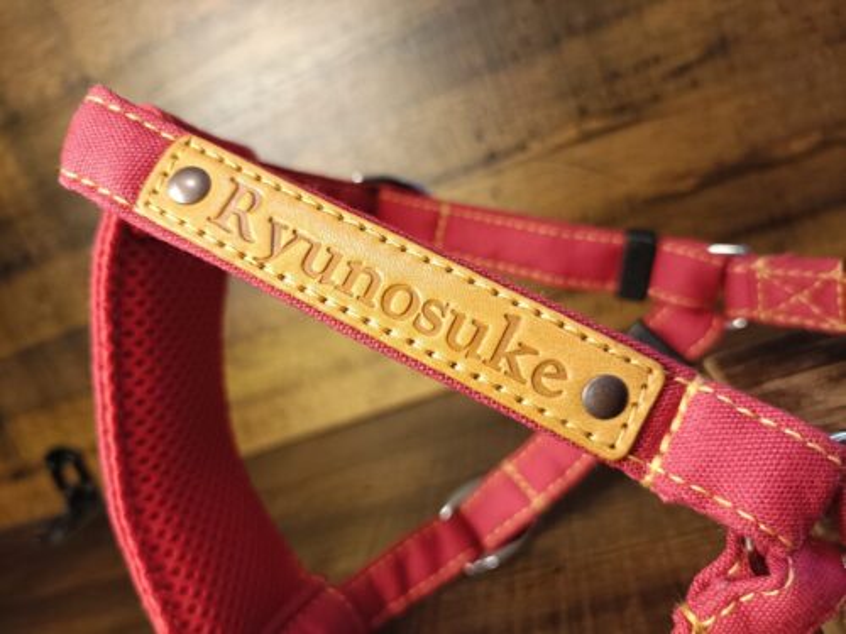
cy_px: 317
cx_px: 423
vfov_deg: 54.9
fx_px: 611
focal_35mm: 25
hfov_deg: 69.4
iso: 1000
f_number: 1.7
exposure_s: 1/50
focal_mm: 4.7
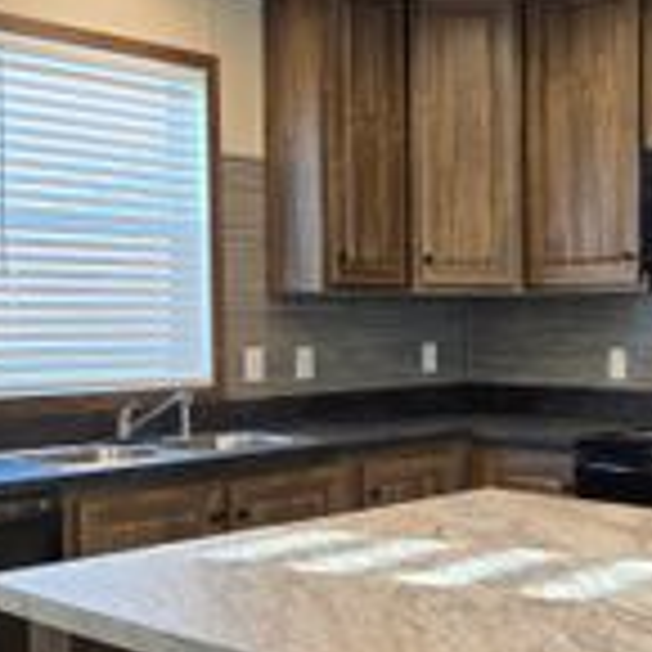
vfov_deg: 30.6
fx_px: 1193
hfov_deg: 29.4
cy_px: 333
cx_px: 580
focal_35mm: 56
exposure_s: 1/120
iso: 64
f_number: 1.8
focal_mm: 5.4
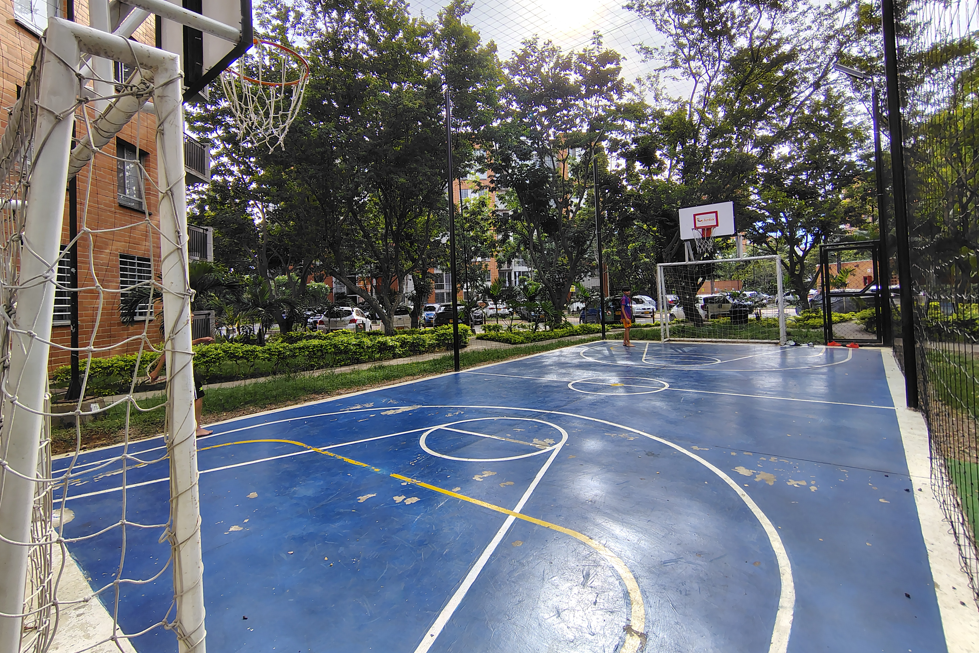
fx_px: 462
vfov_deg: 70.3
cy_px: 295
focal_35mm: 17
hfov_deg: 93.3
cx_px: 483
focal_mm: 2.13
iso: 100
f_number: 2.2
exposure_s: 1/317
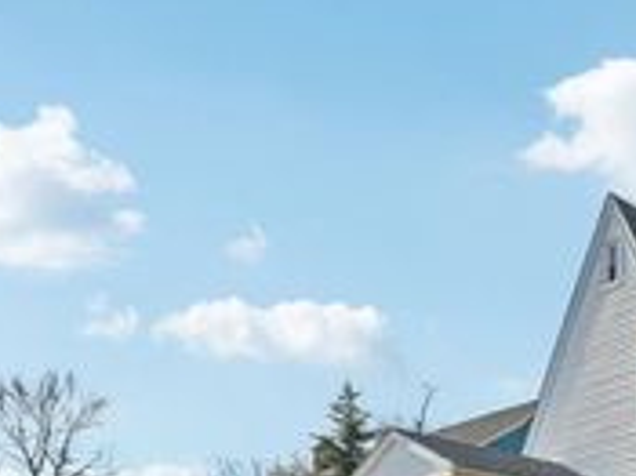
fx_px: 808
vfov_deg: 31.0
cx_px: 767
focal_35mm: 44
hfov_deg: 34.3
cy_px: 445
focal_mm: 16
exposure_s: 1/160
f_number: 9
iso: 100
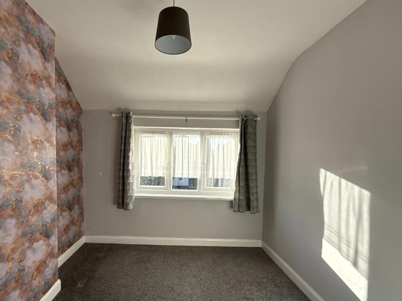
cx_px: 175
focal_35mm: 17
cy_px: 165
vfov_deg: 74.5
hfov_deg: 90.5
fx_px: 197
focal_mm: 2.22
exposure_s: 1/430
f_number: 2.2
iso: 64
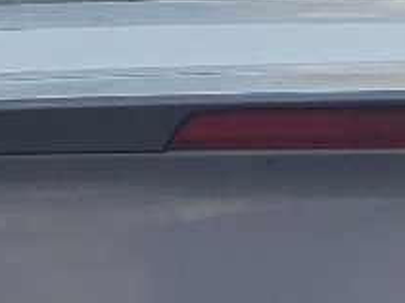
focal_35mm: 197
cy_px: 493
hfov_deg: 9.8
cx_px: 543
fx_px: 2304
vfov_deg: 7.4
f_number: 1.5
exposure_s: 1/2000
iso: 50
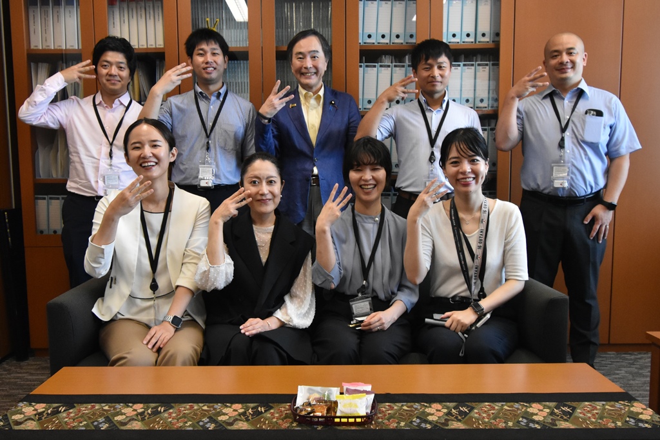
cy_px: 220
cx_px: 330
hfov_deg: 70.5
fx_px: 467
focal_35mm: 26
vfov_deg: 50.4
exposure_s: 1/160
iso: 2500
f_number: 6.3
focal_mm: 17
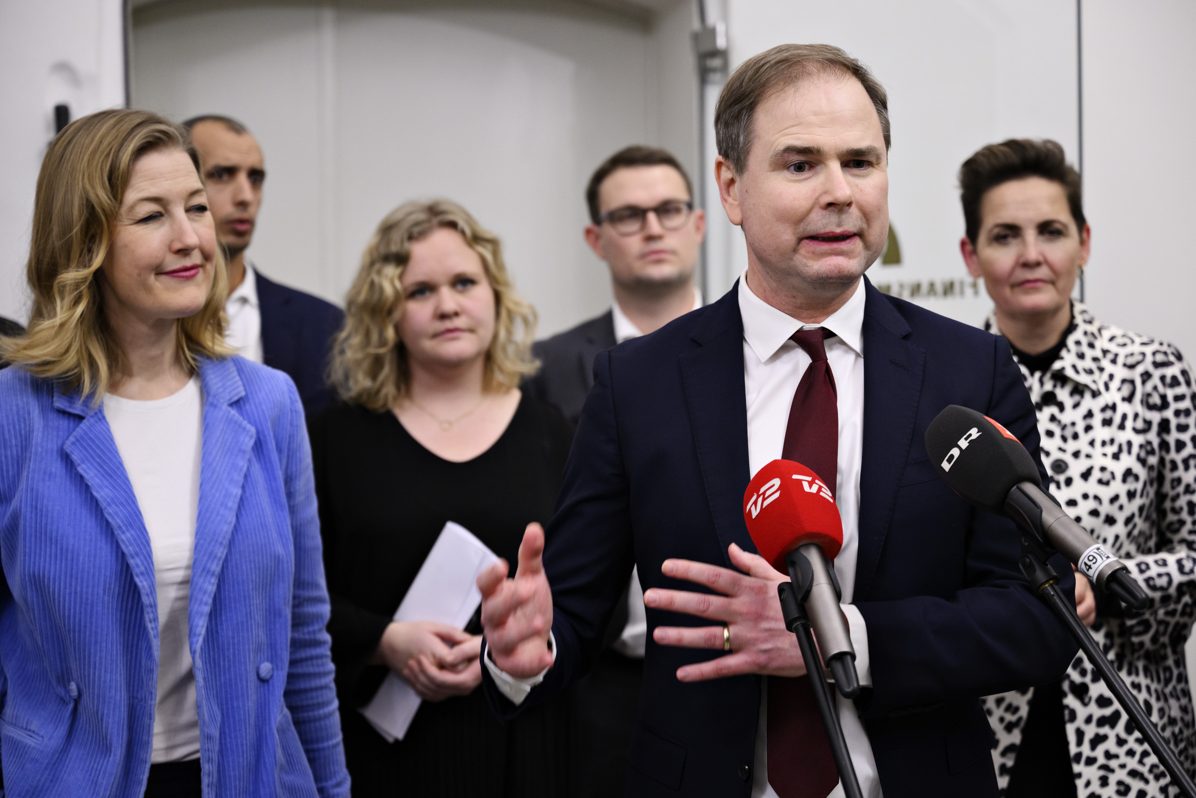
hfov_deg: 28.8
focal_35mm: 70
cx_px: 598
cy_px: 399
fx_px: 2325
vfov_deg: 19.5
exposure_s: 1/100
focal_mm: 70
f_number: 3.5
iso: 1600
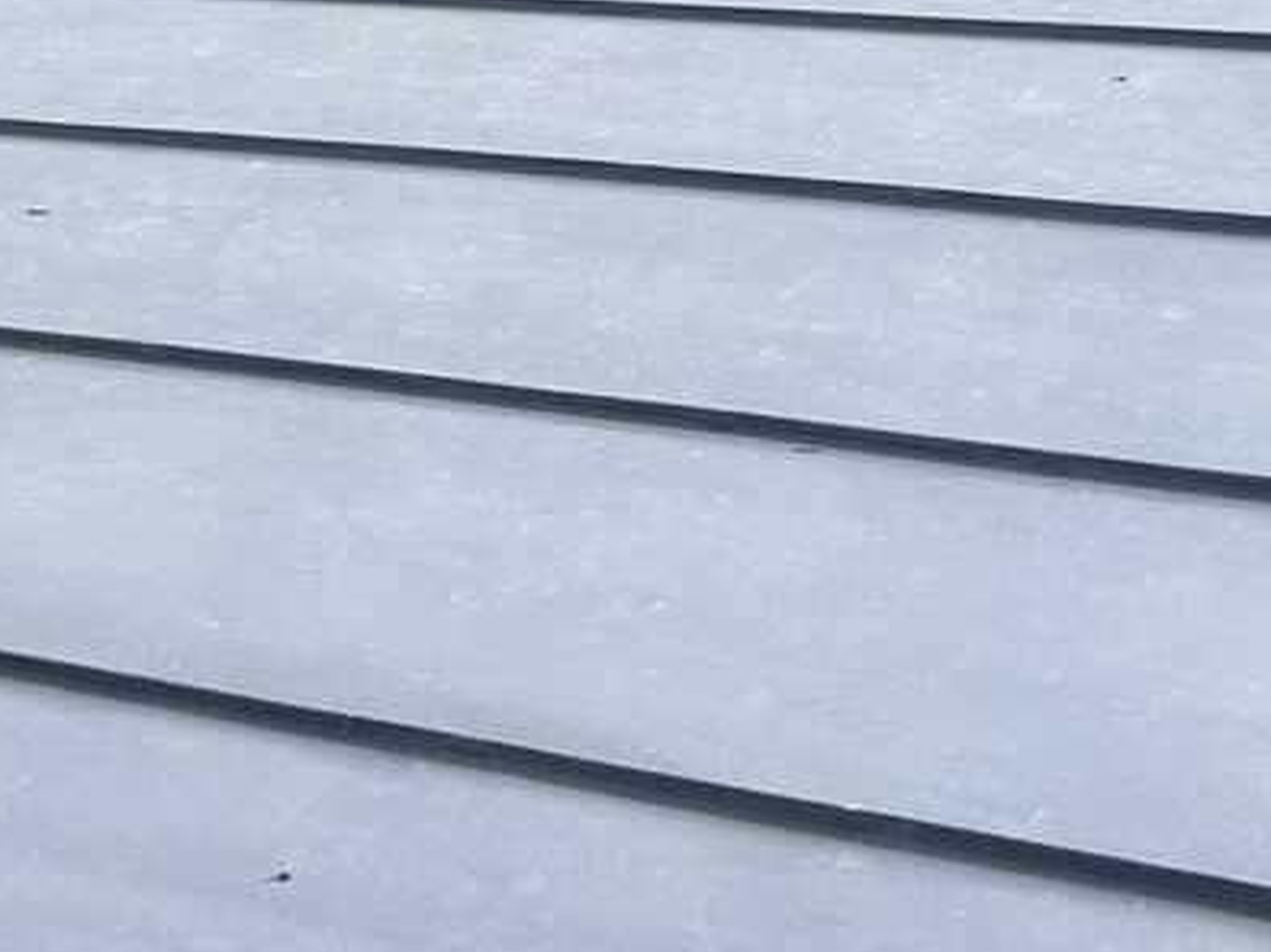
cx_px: 450
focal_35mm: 79
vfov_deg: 17.1
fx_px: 2900
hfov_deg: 24.6
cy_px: -405
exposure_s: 1/101
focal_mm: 5.7
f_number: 1.5
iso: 125
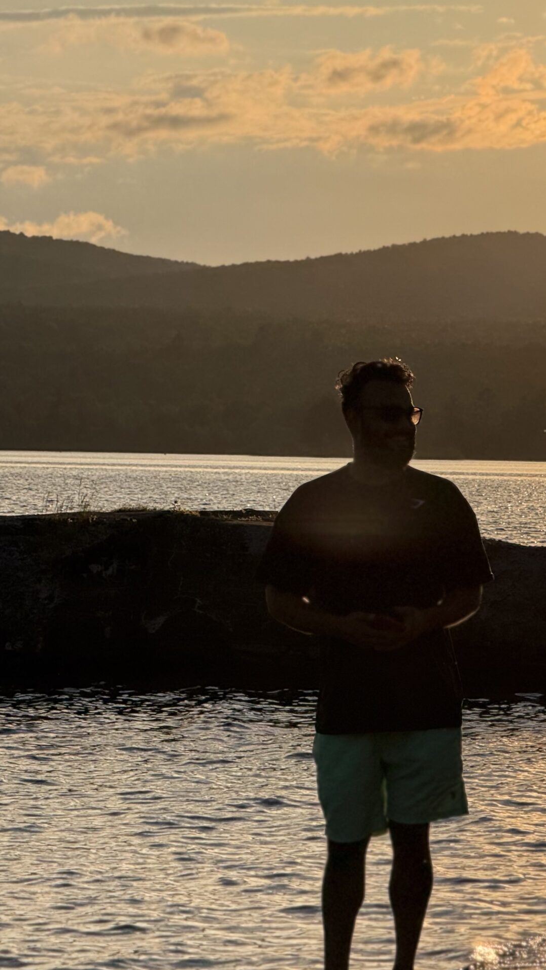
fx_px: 4503
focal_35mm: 175
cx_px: 625
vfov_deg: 12.3
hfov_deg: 6.9
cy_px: 485
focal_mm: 15.66
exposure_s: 1/2817
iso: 50
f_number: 2.8
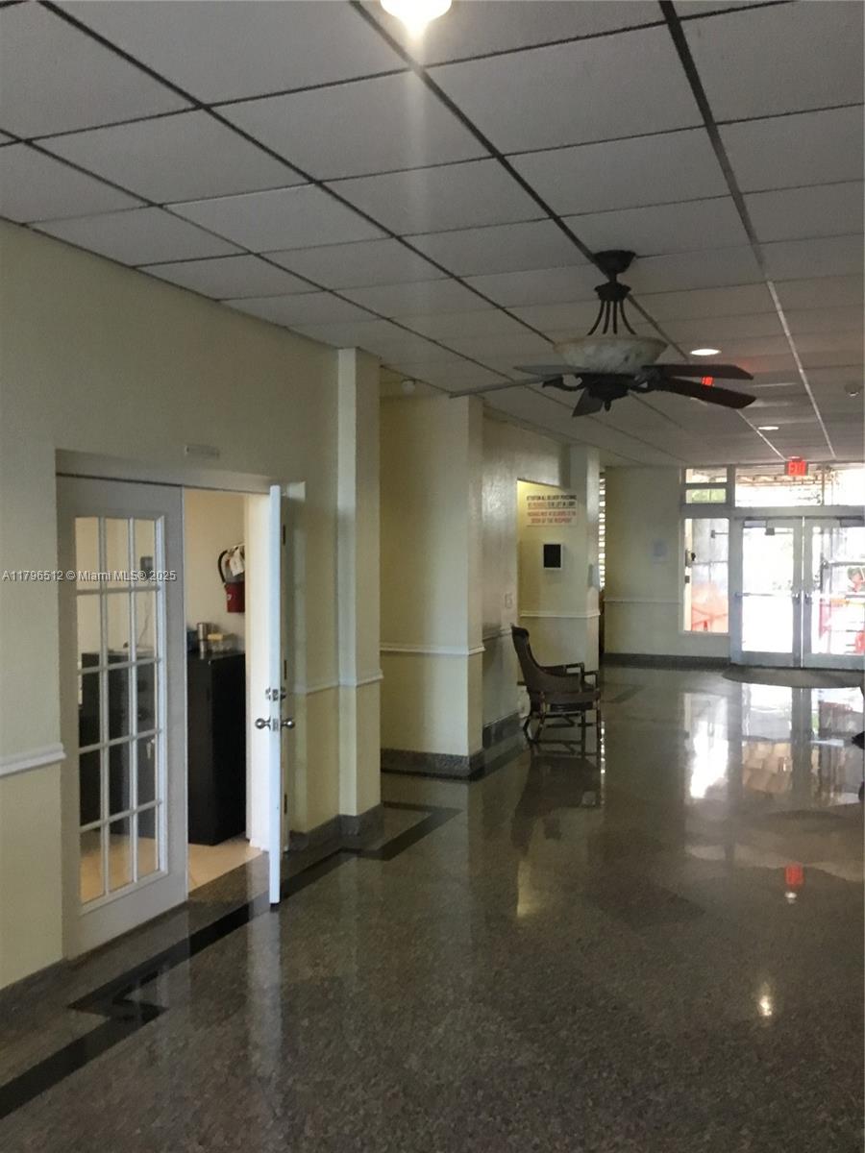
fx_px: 1033
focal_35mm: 31
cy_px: 576
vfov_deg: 58.4
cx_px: 432
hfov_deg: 45.4
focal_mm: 3.3
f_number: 2.4
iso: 160
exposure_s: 1/30
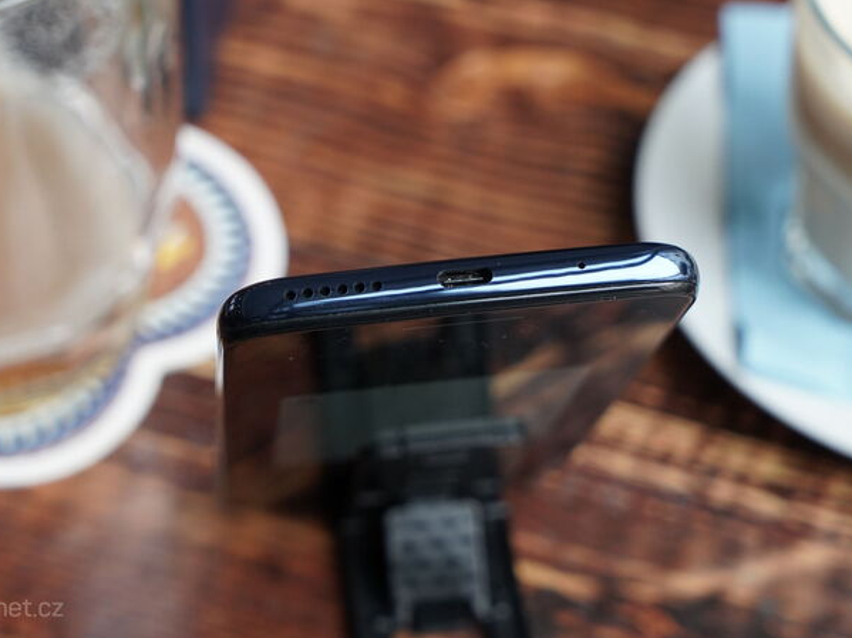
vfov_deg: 15.9
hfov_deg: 21.1
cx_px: 434
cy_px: 253
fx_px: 2289
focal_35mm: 93
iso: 2000
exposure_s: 1/250
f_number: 6.3
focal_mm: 70
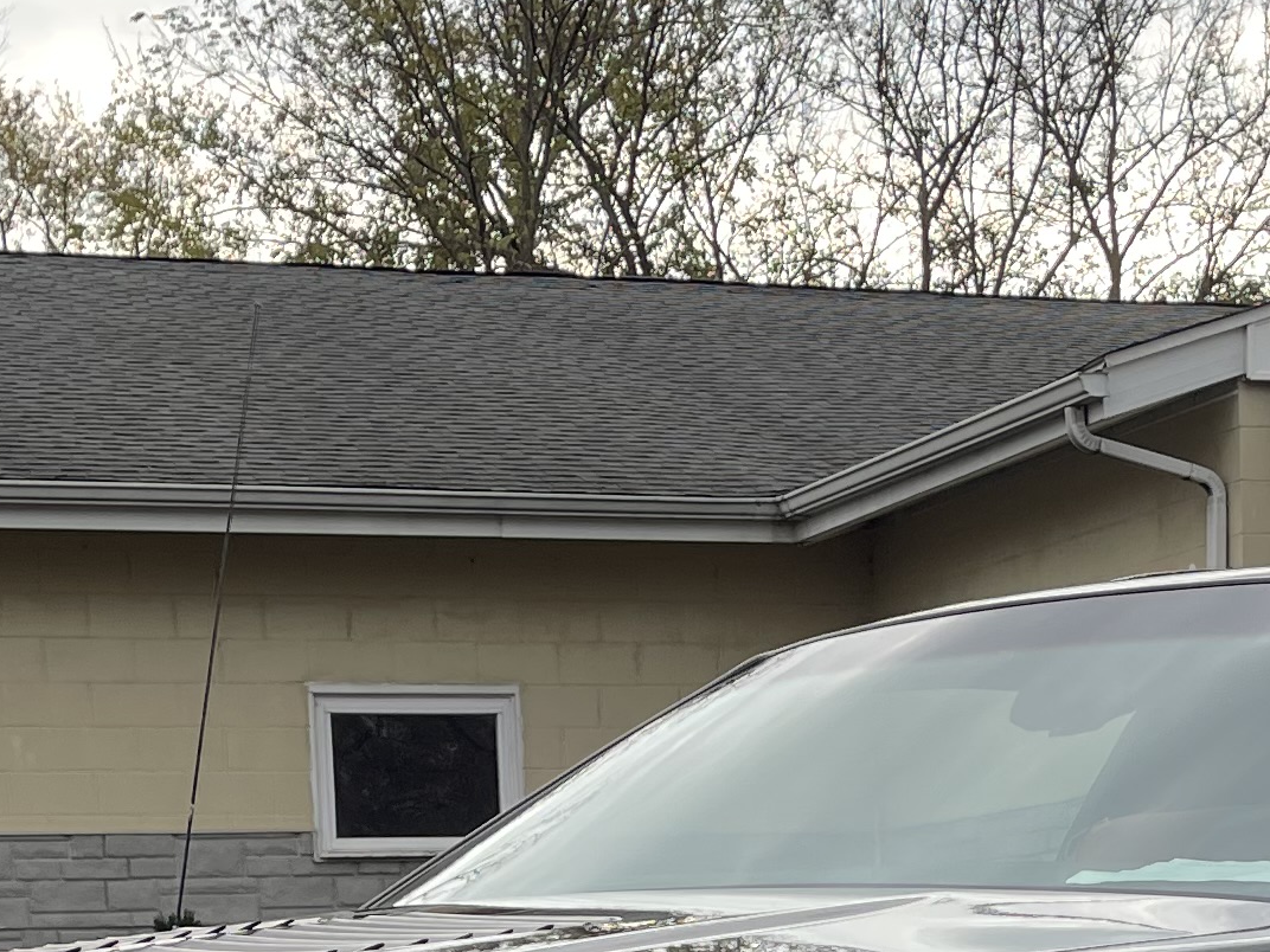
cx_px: 892
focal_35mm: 94
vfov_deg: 14.9
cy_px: 1305
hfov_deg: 20.8
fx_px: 3449
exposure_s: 1/516
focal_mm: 5.1
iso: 32
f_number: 1.6
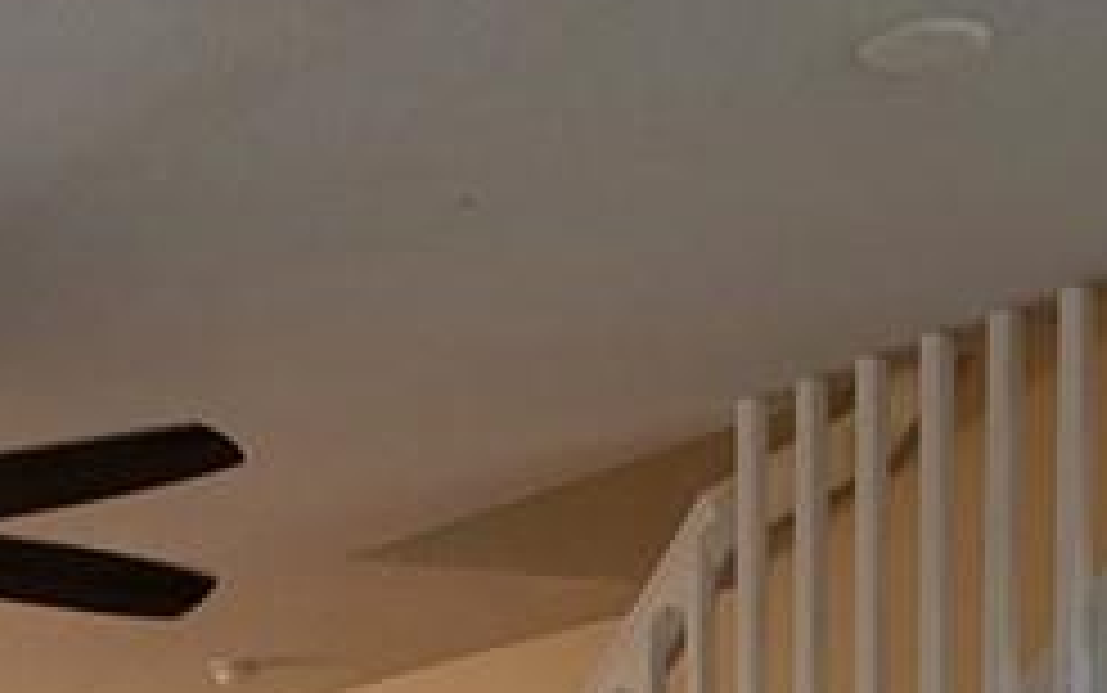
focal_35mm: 106
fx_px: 3199
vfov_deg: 11.2
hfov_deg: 18.9
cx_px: -86
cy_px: 1368
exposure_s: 1/40
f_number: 1.8
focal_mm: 5
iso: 250
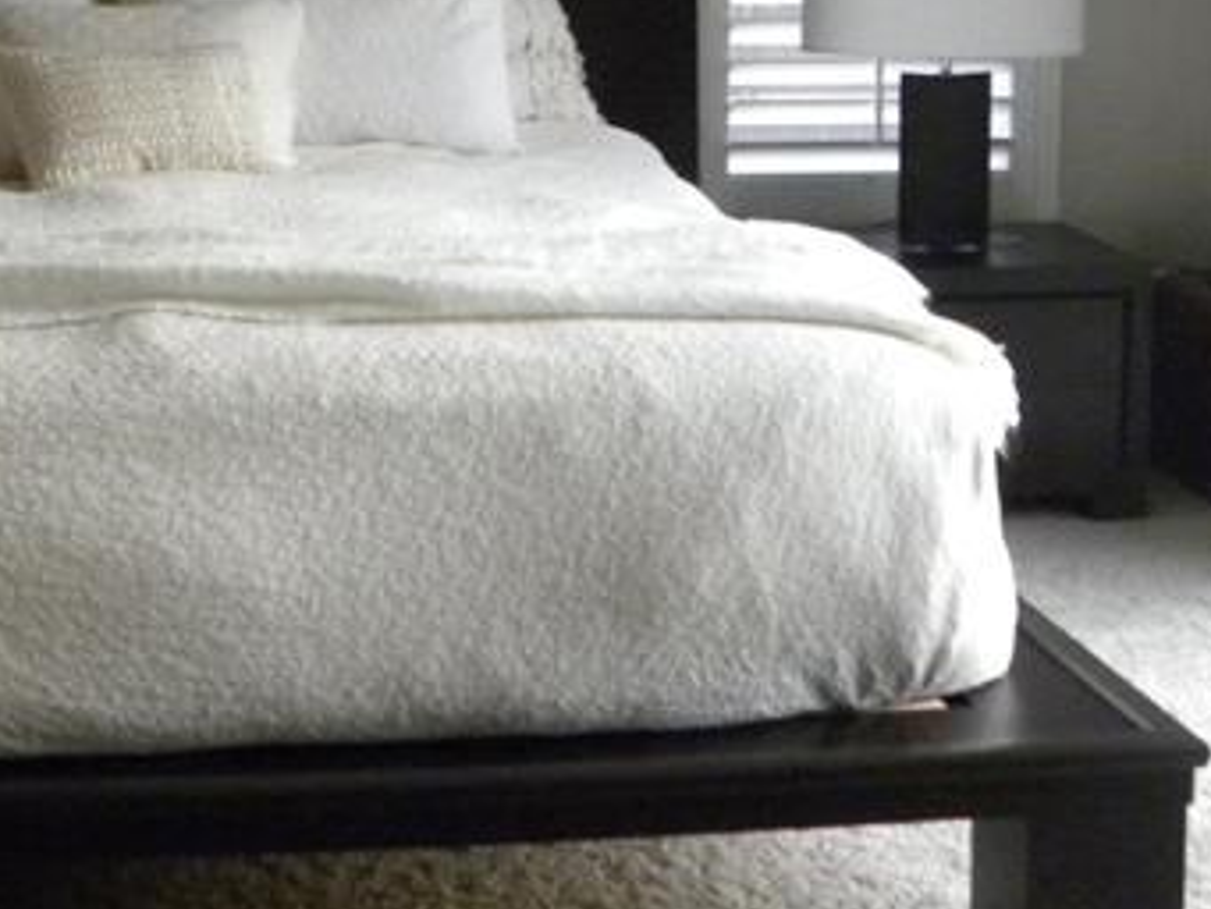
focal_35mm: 78
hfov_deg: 24.5
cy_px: -85
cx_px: 213
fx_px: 2730
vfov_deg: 18.2
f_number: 2.8
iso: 400
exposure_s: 1/54.2
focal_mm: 4.6
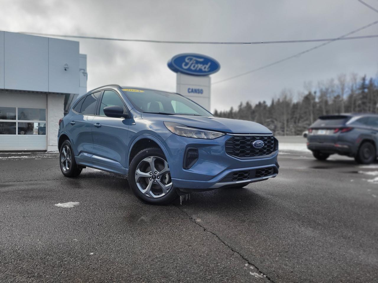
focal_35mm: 26
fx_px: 284
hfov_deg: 67.3
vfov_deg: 53.1
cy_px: 142
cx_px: 189
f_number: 1.8
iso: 40
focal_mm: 5.4
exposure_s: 1/2010
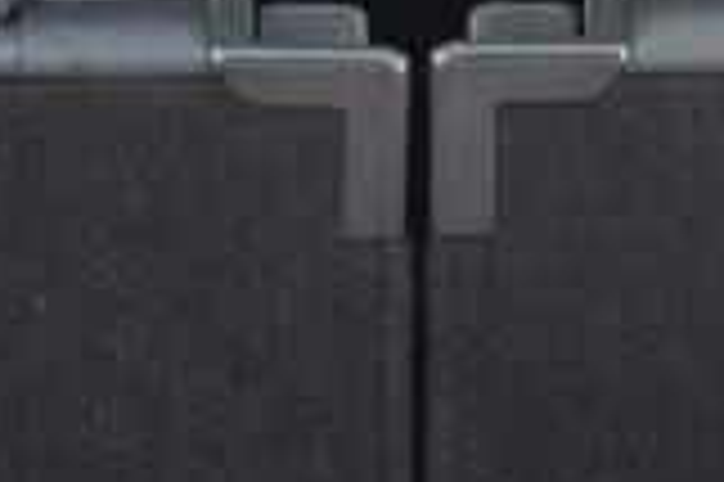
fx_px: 4601
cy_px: 565
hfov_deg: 9.0
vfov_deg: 6.0
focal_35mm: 229
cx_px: 405
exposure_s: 1/40
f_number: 2.8
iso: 640
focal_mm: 24
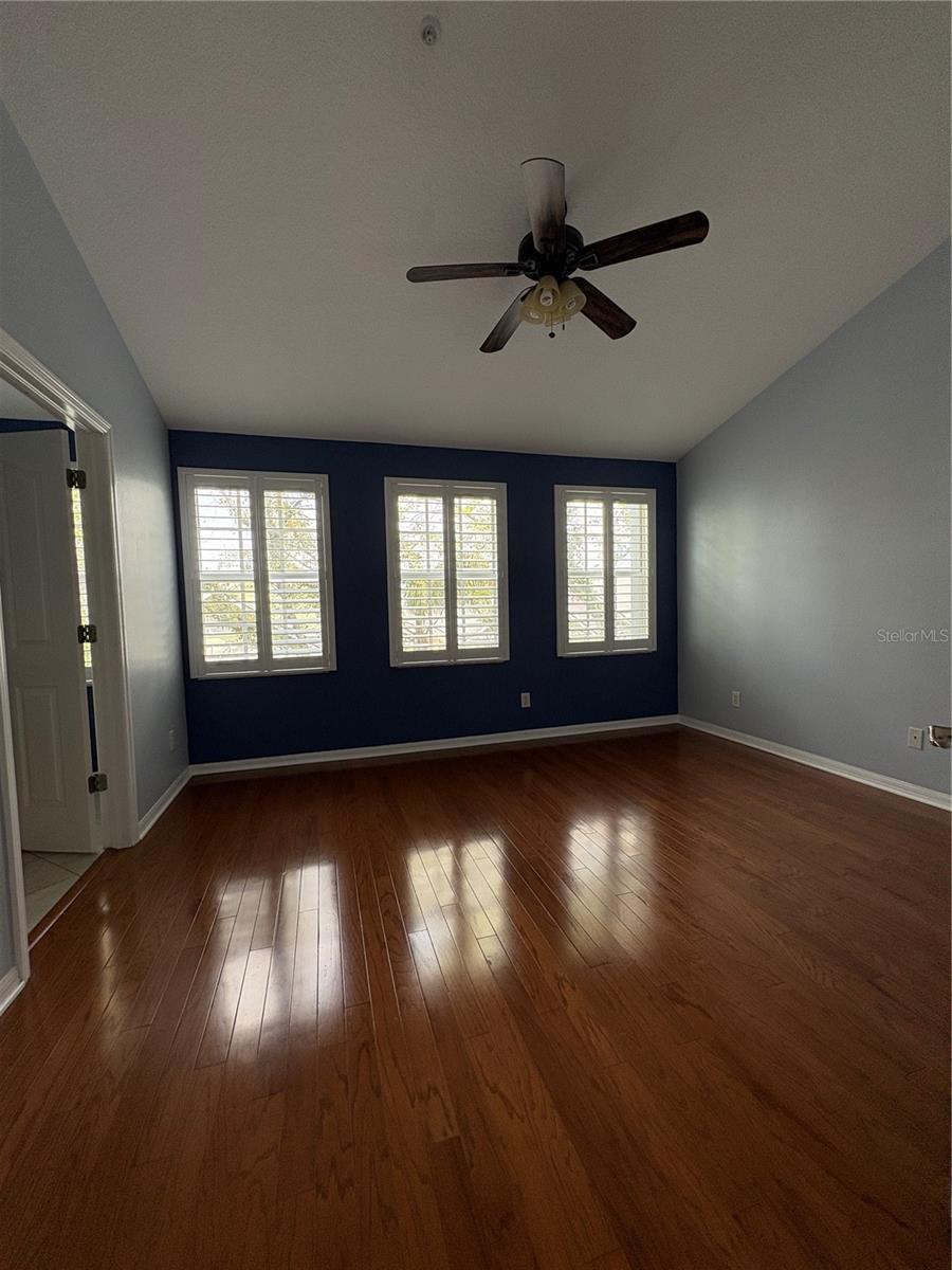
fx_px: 513
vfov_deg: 102.1
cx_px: 476
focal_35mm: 14
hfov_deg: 85.7
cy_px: 635
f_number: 2.2
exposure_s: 1/105
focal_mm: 2.22
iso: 125
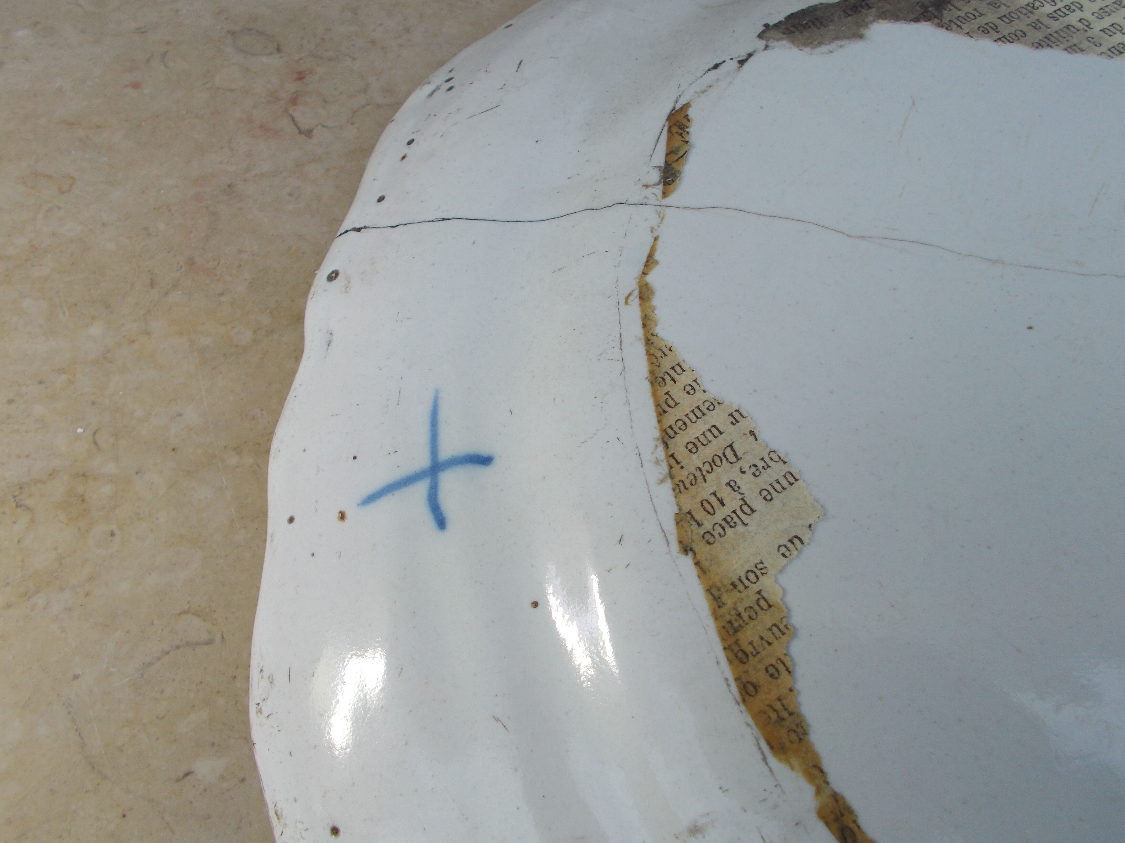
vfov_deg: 46.8
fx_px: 975
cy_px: 422
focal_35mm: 30
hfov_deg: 60.0
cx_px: 562
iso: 80
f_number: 3.4
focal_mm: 5.3
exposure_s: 1/160
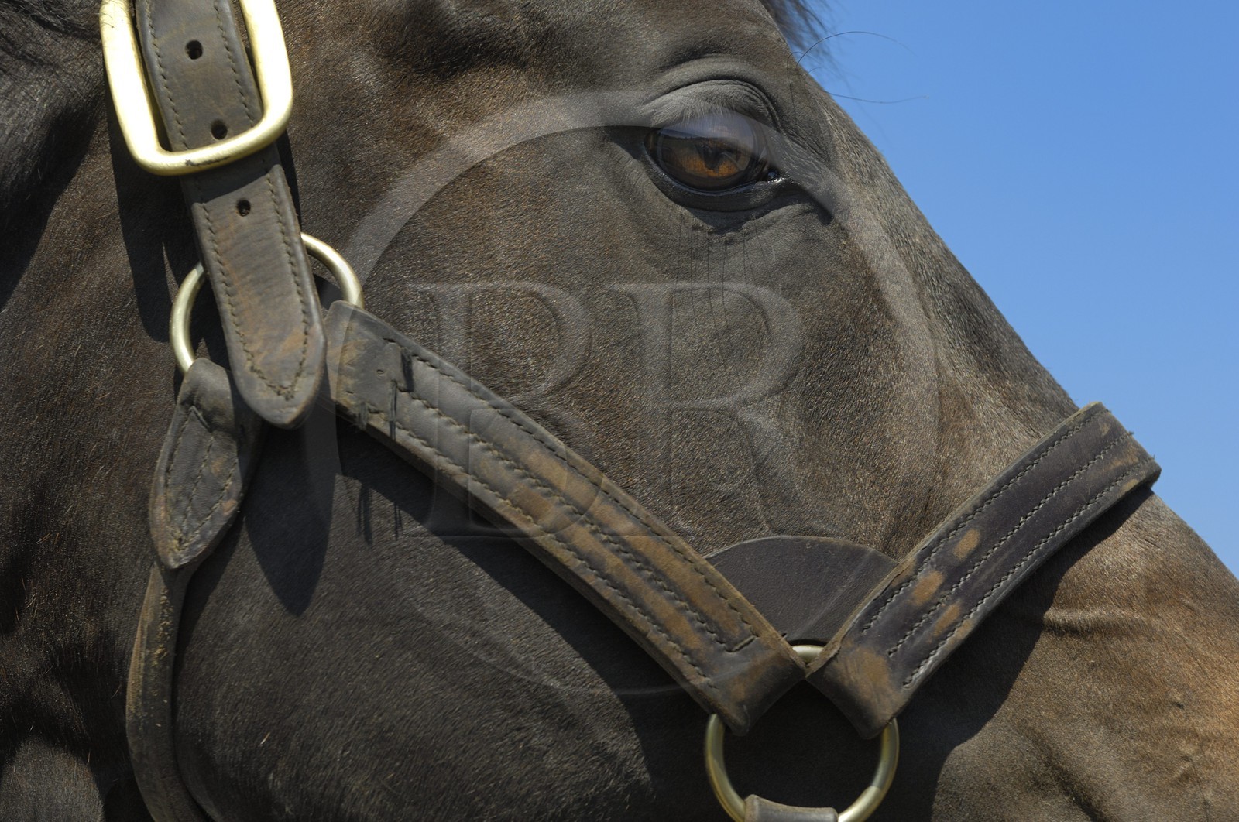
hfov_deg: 12.5
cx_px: 620
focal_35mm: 165
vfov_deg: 8.3
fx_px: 5671
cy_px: 411
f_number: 4.8
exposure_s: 1/500
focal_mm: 110
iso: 100
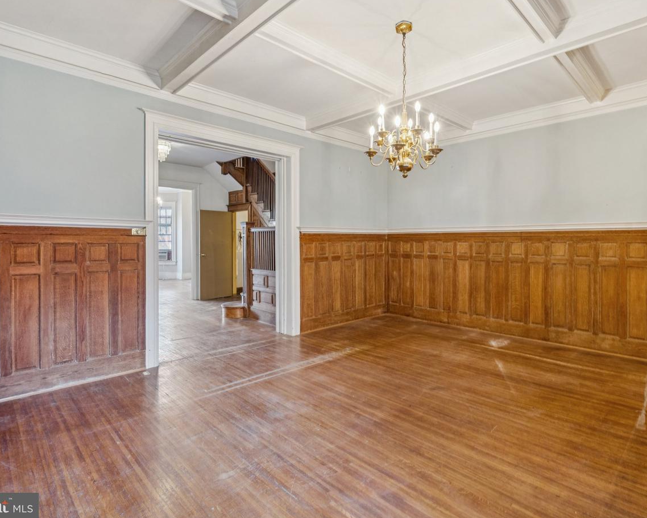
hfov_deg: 83.0
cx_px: 359
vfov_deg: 70.8
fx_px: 364
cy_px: 249
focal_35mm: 19
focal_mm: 16
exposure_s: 1/6
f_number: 9
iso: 1000
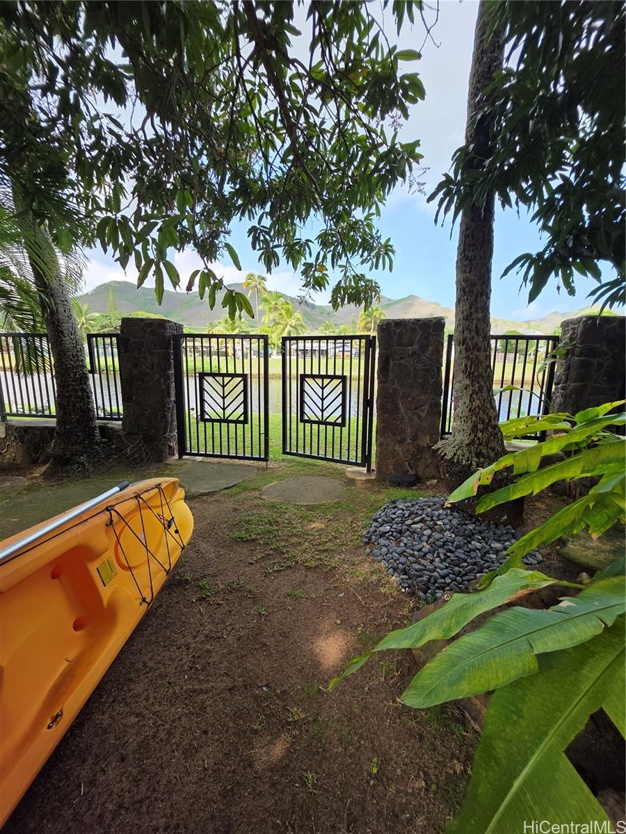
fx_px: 313
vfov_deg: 106.2
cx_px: 313
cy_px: 417
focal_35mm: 13
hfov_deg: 89.9
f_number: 1.9
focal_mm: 2.2
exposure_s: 1/609
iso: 40
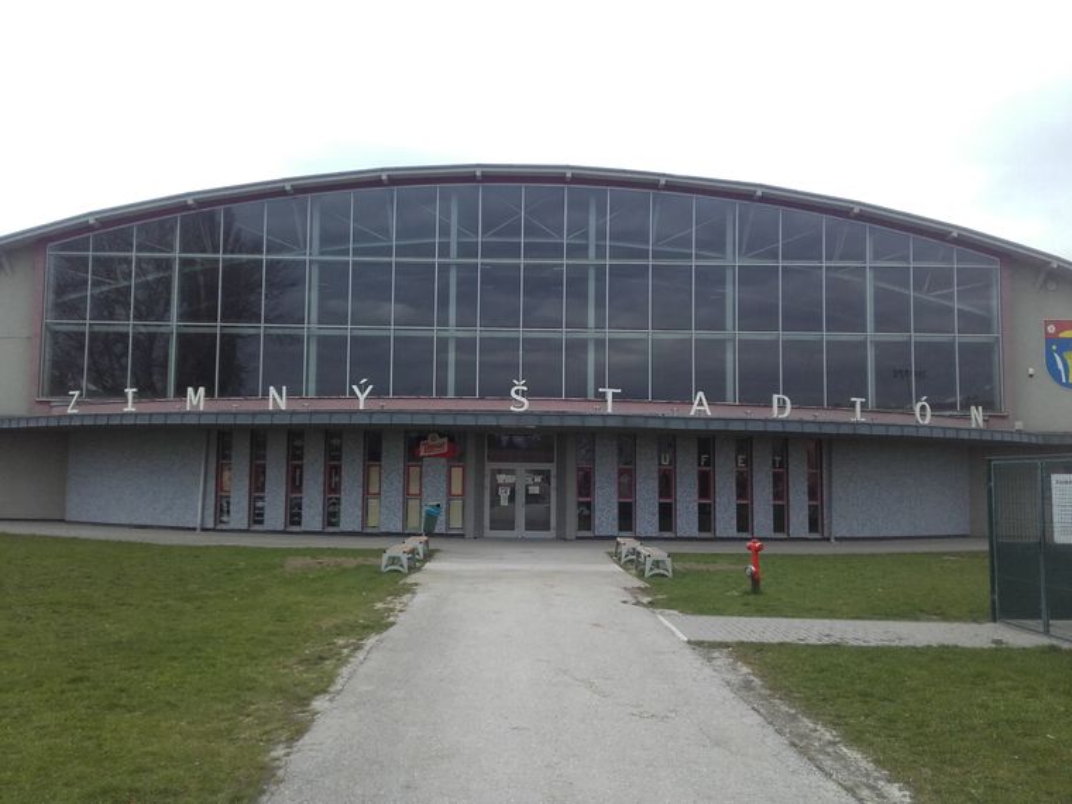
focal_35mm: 31
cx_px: 536
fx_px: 960
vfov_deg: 45.4
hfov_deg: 58.4
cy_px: 402
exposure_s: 1/415
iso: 50
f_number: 2.2
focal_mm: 3.31
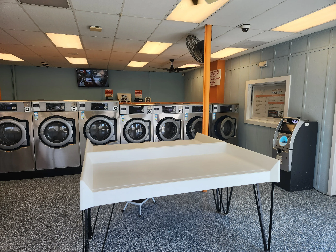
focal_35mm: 23
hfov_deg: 73.9
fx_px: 223
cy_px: 126
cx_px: 168
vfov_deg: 58.9
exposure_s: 1/180
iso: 25
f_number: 1.8
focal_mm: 5.4
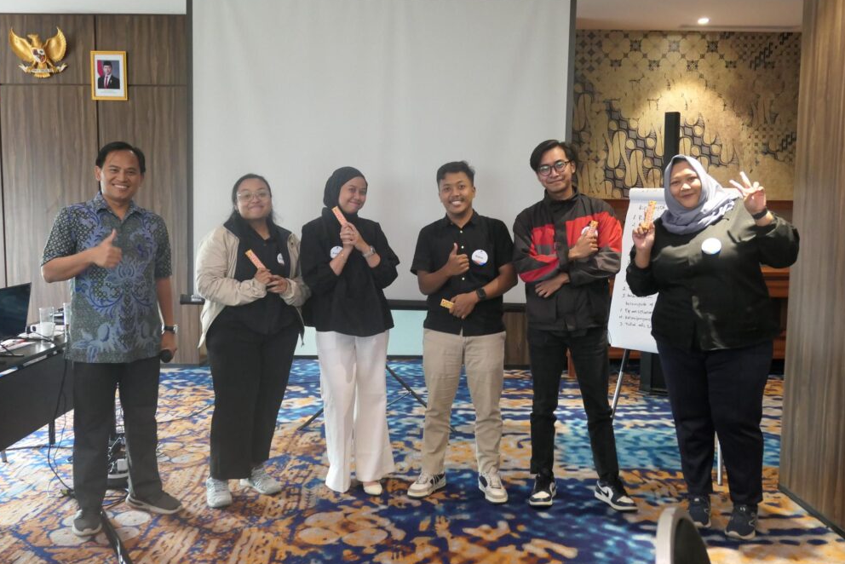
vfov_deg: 41.1
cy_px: 279
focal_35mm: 32
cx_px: 411
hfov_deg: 58.7
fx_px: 751
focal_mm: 11.5
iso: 1600
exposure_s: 1/80
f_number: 2.8
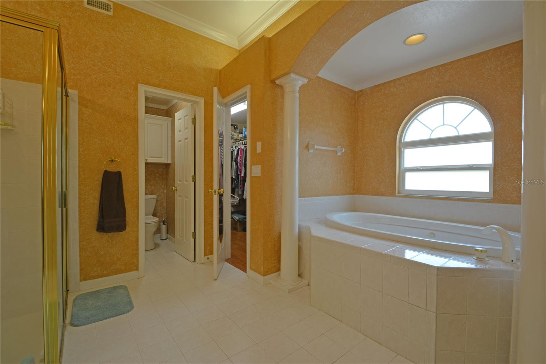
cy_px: 182
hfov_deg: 100.4
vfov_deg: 77.3
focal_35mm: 15
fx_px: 227
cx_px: 273
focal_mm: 10
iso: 100
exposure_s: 1/5
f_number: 13
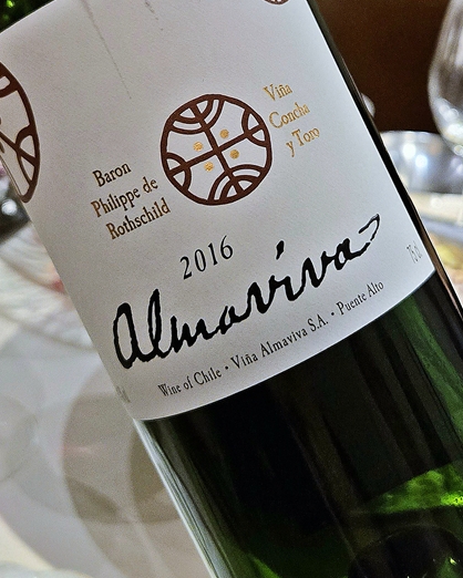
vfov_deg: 33.3
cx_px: 259
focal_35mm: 55
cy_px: 128
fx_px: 942
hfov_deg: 27.6
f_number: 1.8
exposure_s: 1/120
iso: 640
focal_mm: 5.4
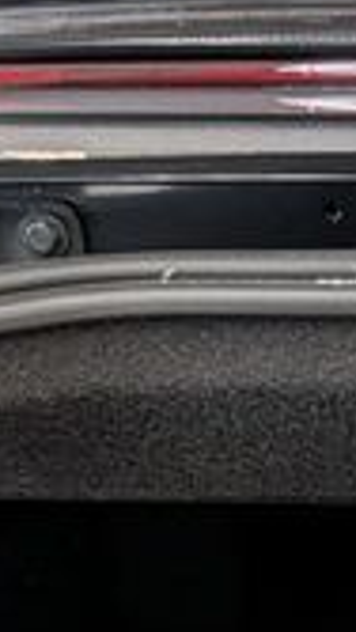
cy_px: 859
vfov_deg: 19.4
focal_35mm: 100
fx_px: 1677
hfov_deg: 11.3
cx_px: 625
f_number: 1.68
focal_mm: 6.9
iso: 24
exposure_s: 1/40
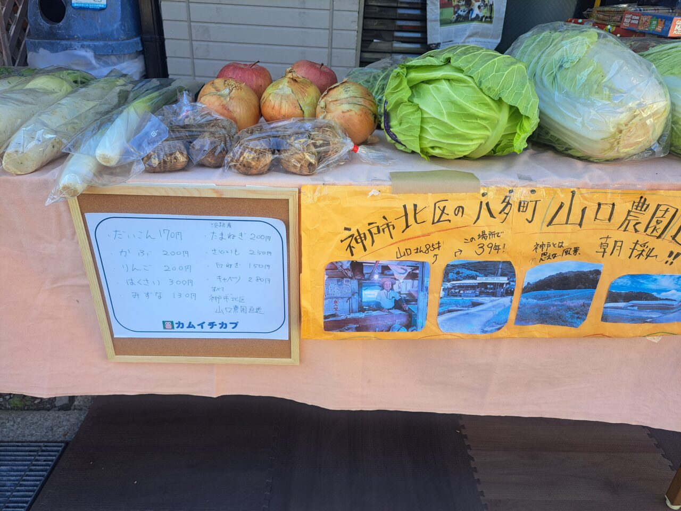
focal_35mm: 24
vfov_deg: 56.8
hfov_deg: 71.6
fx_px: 472
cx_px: 340
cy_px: 256
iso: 50
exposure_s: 1/202
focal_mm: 5.23
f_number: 1.8
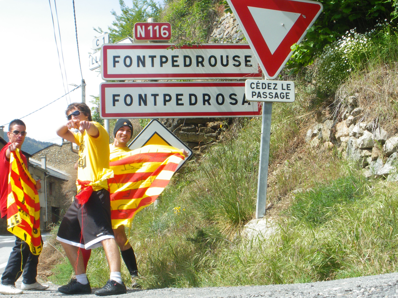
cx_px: 199
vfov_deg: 28.6
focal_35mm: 51
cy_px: 149
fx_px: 586
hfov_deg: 37.5
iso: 64
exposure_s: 1/100
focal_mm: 9
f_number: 6.8
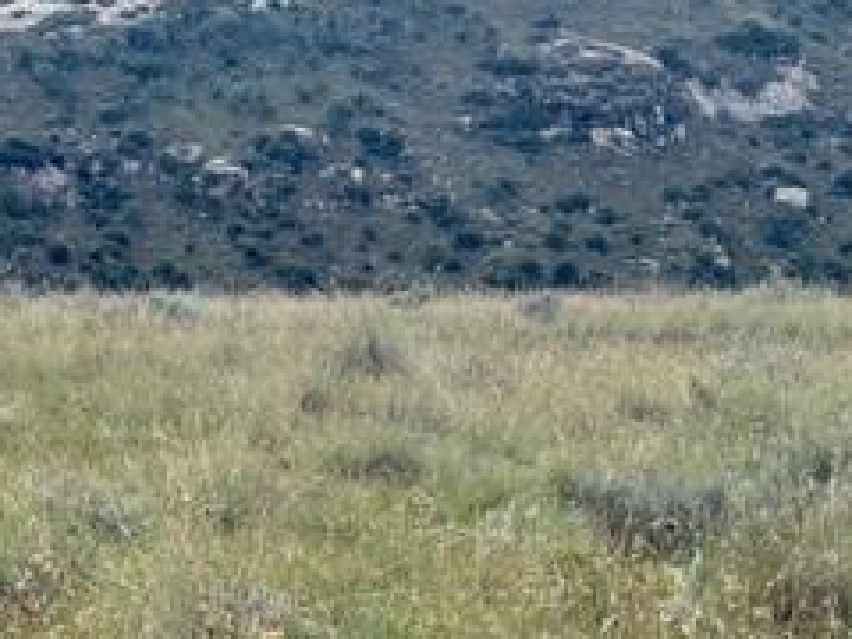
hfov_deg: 23.3
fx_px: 1969
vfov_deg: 18.2
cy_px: 568
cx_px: -18
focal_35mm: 80
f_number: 1.78
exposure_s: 1/2299
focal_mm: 6.76
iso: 100
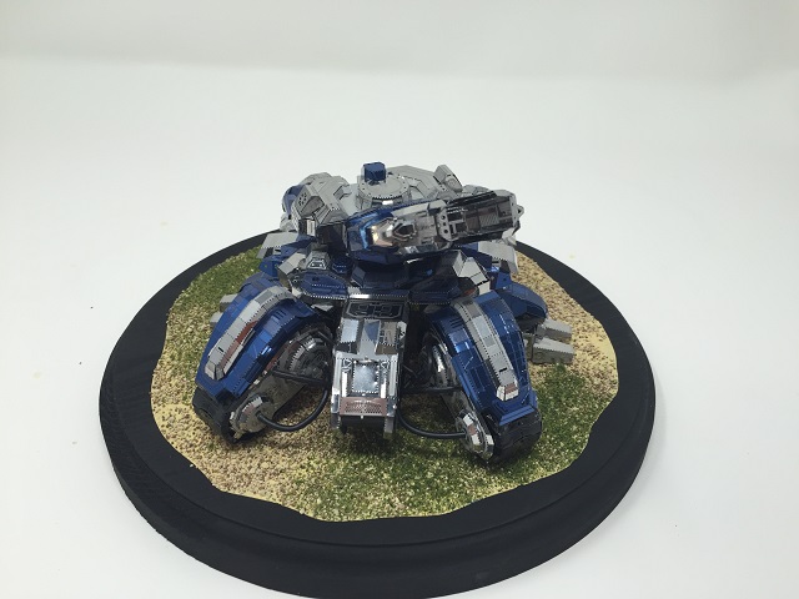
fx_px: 669
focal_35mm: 29
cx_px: 400
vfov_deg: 48.2
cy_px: 300
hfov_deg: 61.7
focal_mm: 4.15
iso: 50
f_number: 2.2
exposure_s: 1/120
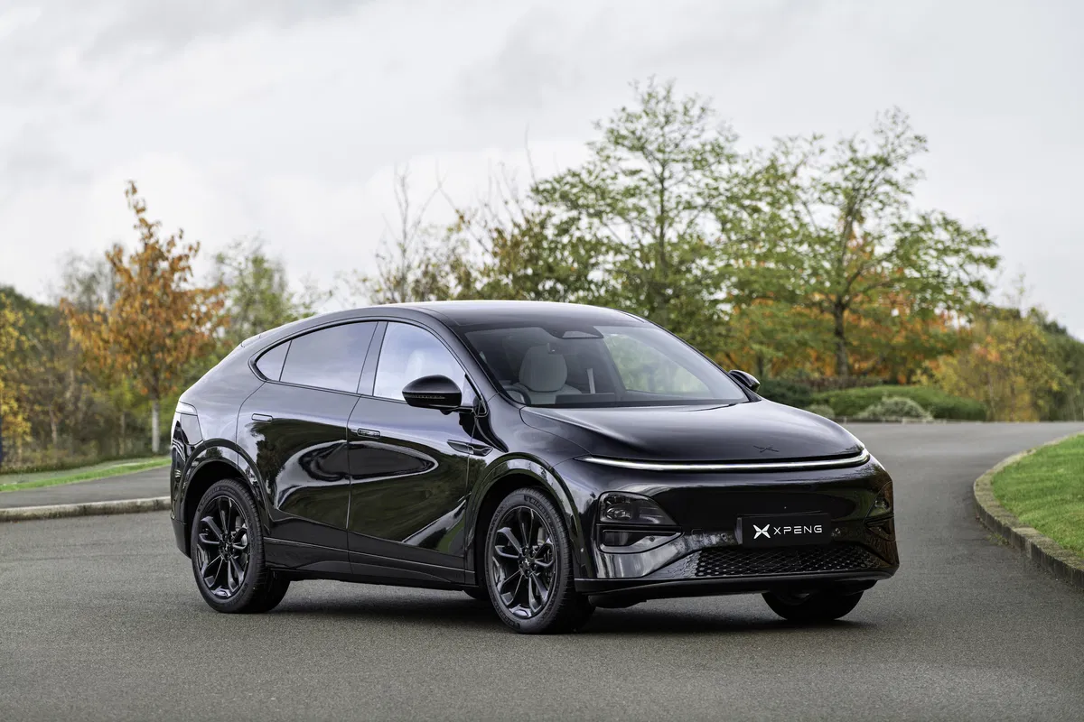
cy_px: 361
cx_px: 542
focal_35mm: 169
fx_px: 5088
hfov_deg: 12.2
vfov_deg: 8.1
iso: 800
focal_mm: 169
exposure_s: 1/250
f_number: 5
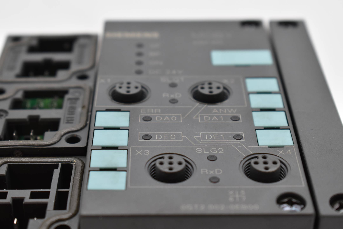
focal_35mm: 82
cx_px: 172
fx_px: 787
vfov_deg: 16.6
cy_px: 114
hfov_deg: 24.6
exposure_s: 1/160
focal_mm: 55
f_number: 6.3
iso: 400
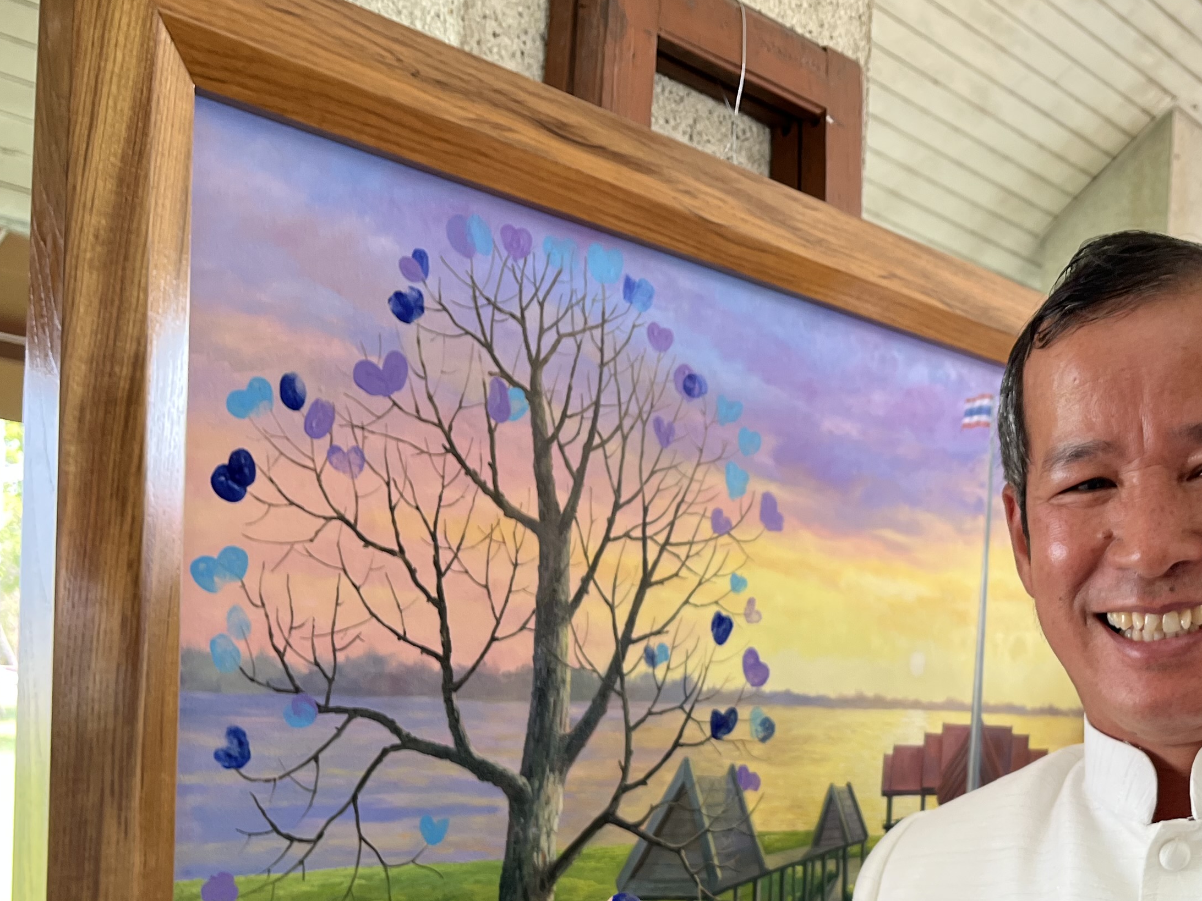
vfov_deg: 29.6
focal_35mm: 48
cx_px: 987
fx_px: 1667
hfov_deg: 38.0
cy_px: 709
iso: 64
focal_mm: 5.1
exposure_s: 1/100
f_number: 1.6
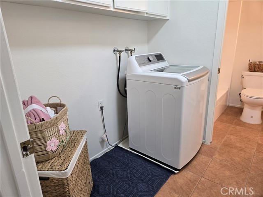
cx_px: 132
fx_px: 175
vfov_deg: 58.9
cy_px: 98
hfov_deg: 73.9
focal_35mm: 23
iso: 160
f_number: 1.8
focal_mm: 5.4
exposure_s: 1/120
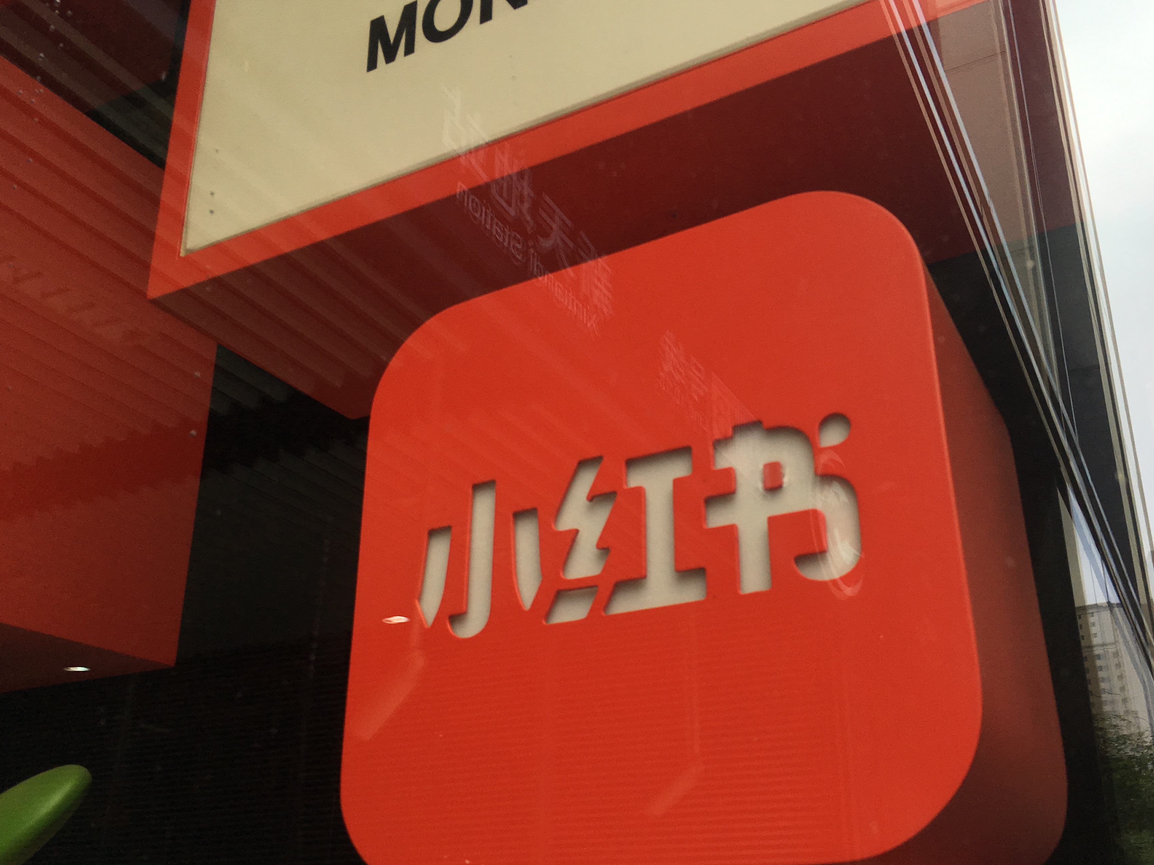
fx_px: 1133
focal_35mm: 34
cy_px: 504
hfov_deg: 53.9
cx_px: 637
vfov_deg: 41.7
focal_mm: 4.15
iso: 25
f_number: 2.2
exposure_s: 1/192
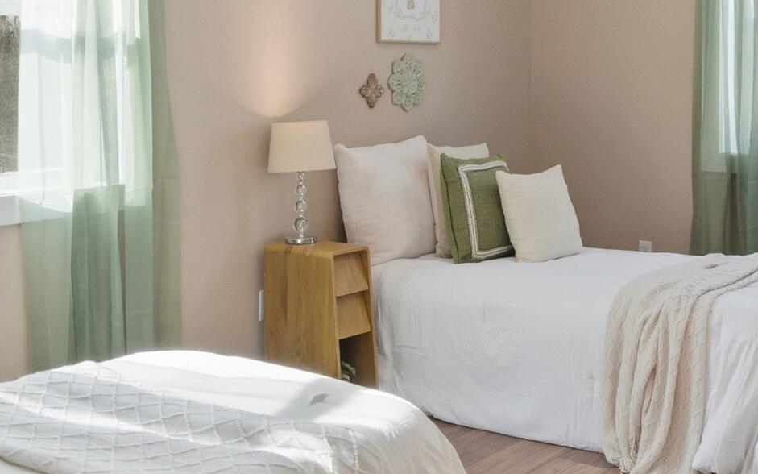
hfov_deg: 38.6
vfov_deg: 24.3
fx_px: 1074
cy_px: 70
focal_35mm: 52
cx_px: 480
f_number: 7.1
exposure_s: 1/500
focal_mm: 16
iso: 800
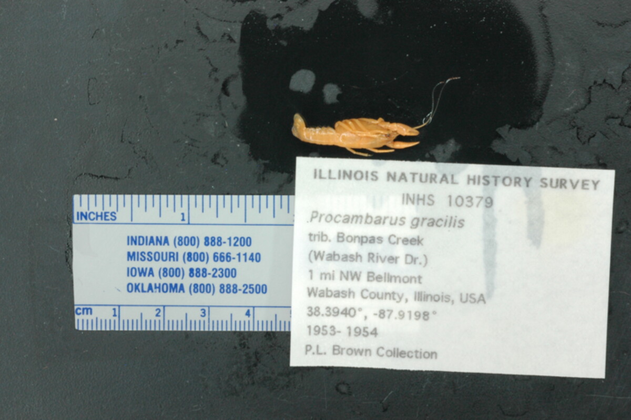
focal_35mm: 90
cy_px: 210
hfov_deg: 22.6
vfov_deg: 15.2
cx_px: 316
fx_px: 1576
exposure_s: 1/1.3
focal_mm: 60
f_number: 32
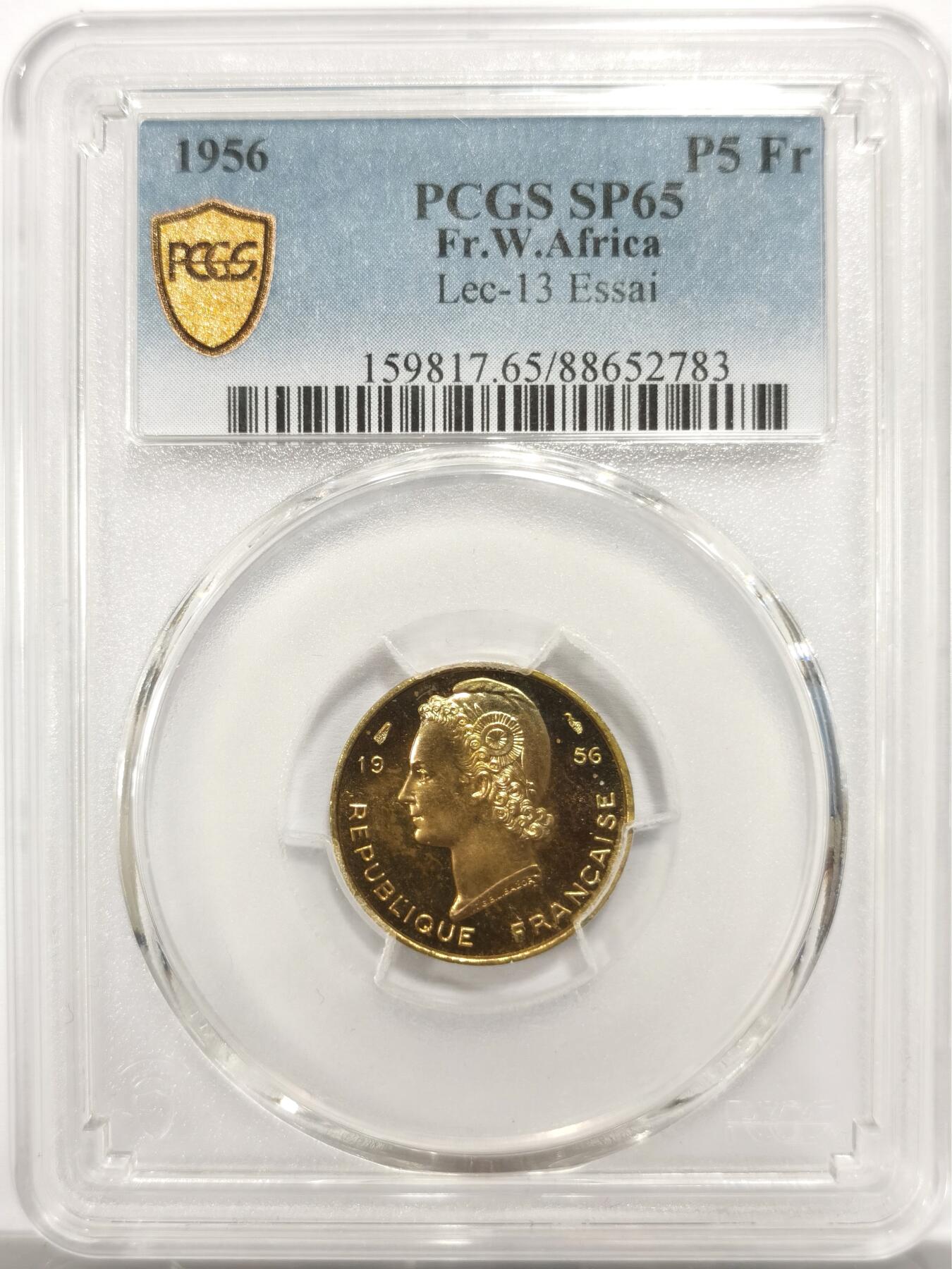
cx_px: 476
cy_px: 634
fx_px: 1980
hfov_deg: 27.0
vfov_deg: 35.5
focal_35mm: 54
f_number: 16
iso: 160
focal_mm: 5.56
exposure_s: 1/100
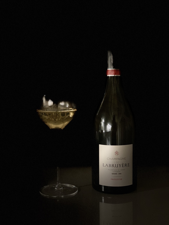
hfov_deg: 28.0
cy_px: 112
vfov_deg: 36.8
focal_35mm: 52
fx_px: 338
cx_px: 84
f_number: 2.4
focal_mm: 6
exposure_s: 1/25
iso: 500
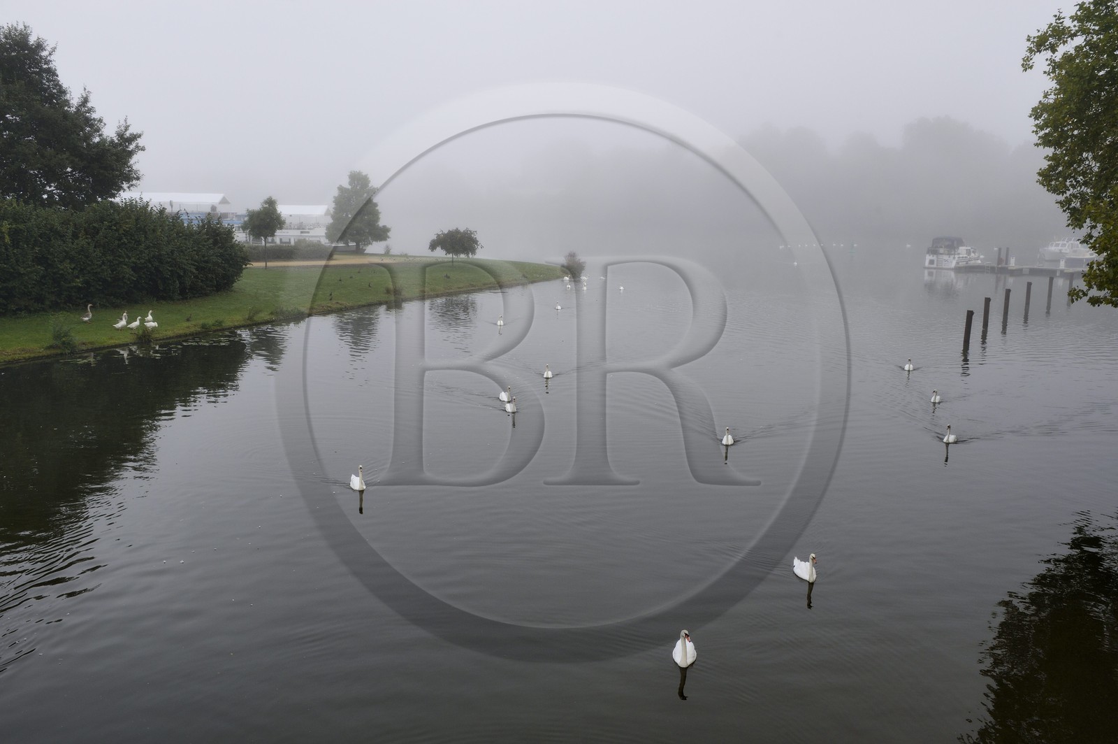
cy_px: 372
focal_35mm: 32
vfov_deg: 41.0
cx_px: 559
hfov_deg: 58.8
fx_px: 993
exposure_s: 1/160
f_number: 10
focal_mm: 32
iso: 200
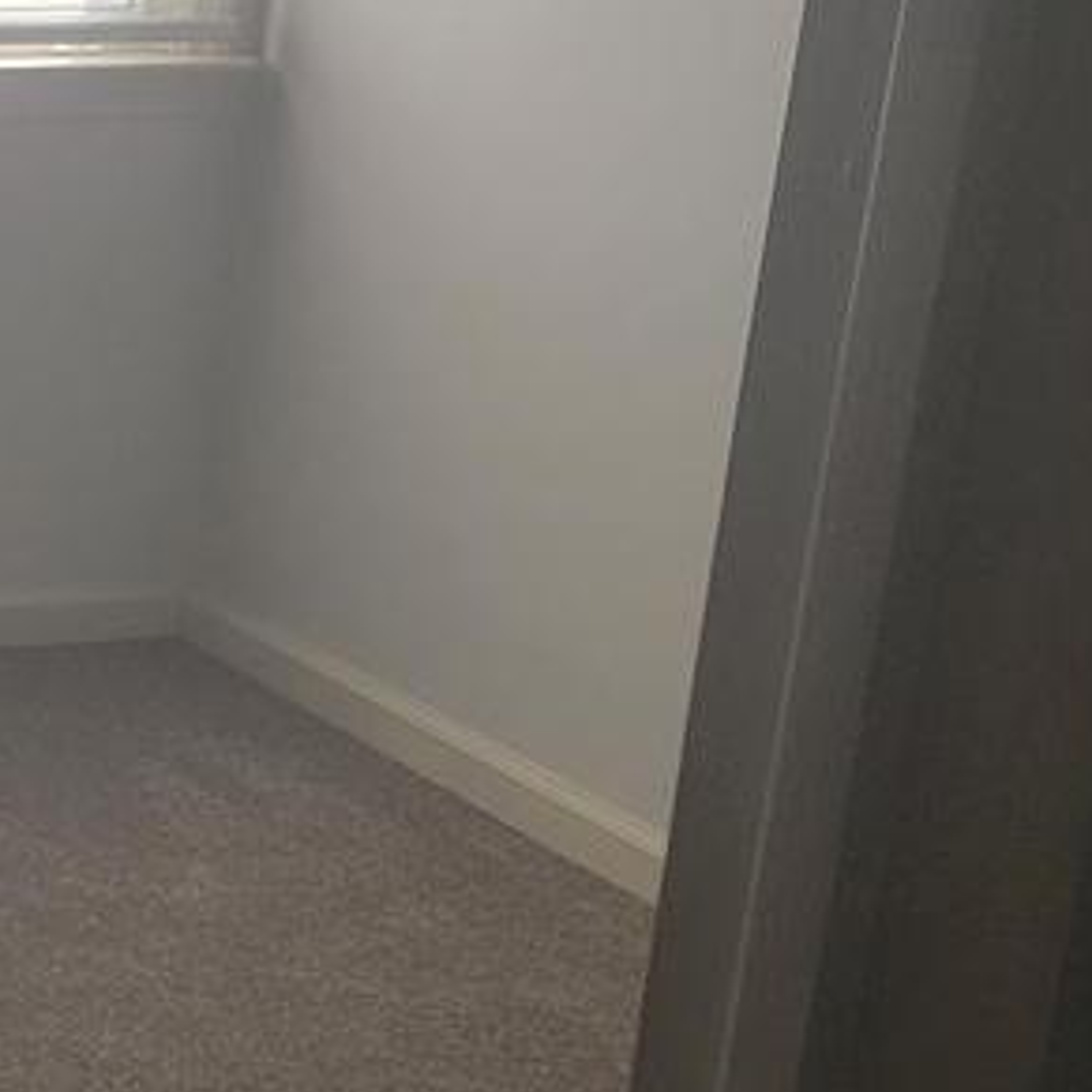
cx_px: -852
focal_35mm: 112
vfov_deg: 15.5
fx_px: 3997
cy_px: 462
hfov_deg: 13.9
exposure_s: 1/120
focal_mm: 6.7
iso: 80
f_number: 1.8
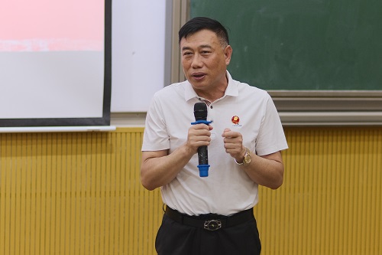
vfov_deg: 10.7
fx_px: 1358
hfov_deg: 16.0
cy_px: 128
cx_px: 191
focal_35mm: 128
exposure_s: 1/100
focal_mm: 85
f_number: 2
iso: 1000
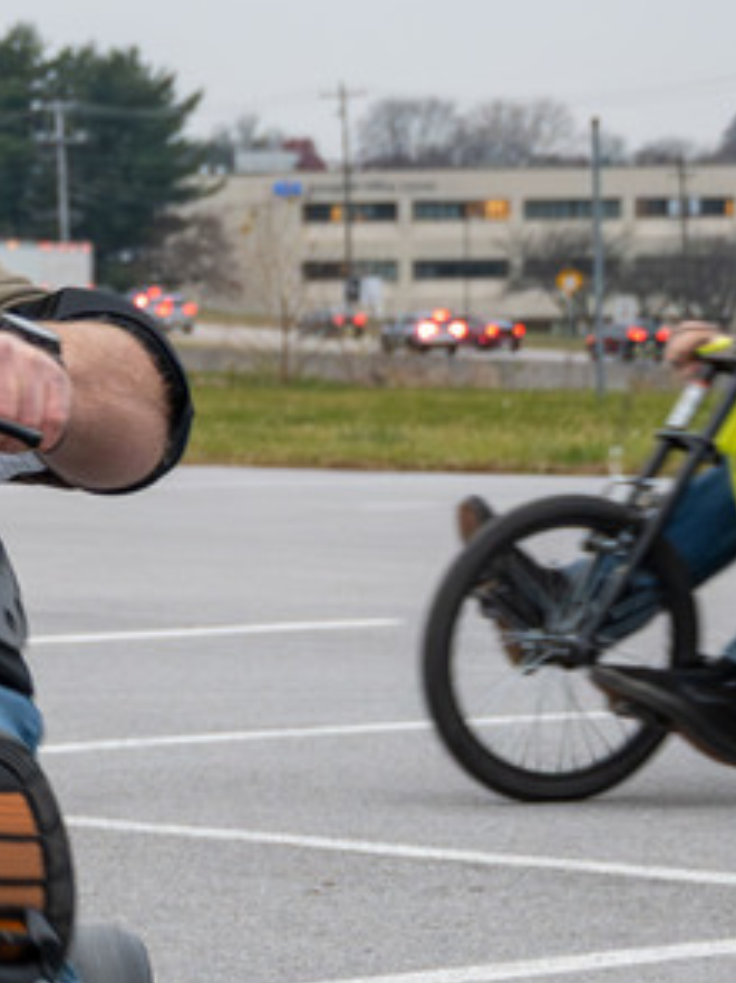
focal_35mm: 181
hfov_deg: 8.1
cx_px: -87
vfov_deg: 10.9
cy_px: 727
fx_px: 5139
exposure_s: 1/160
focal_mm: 36
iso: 1000
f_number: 4.2
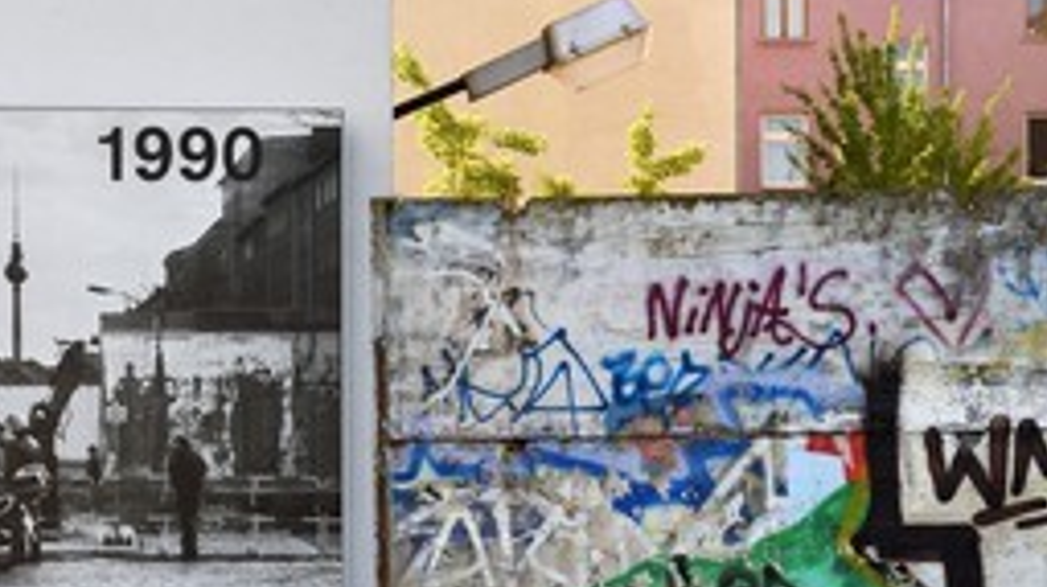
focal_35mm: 121
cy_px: 538
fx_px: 3357
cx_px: 497
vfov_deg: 9.9
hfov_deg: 17.7
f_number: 8
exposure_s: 1/160
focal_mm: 70
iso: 200
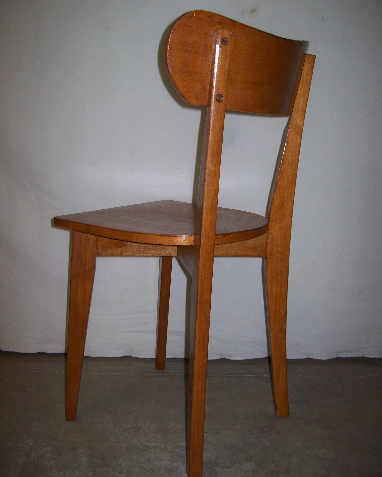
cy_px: 236
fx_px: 537
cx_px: 193
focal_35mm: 38
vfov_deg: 47.9
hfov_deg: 39.2
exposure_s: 1/64
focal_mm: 6
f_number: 2.7
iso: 80
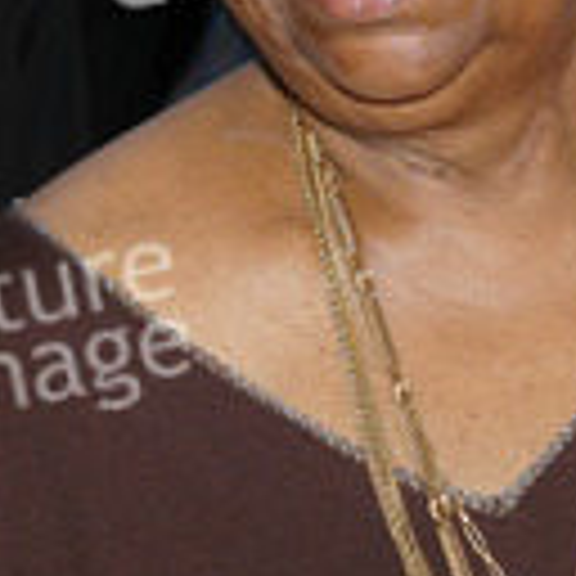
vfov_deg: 5.6
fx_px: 5836
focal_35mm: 310
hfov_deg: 5.6
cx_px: 450
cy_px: 126
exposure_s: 1/25
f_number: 7.1
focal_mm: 78
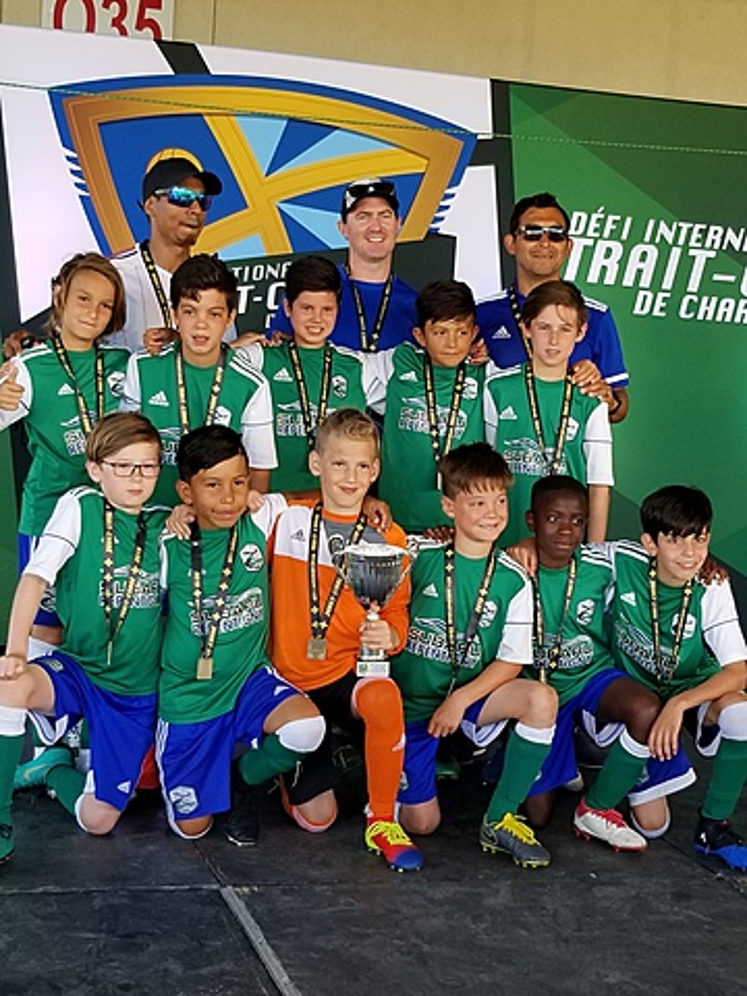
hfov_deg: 53.1
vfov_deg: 67.3
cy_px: 498
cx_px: 374
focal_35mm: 26
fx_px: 748
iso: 50
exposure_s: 1/230
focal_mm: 4.25
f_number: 1.7
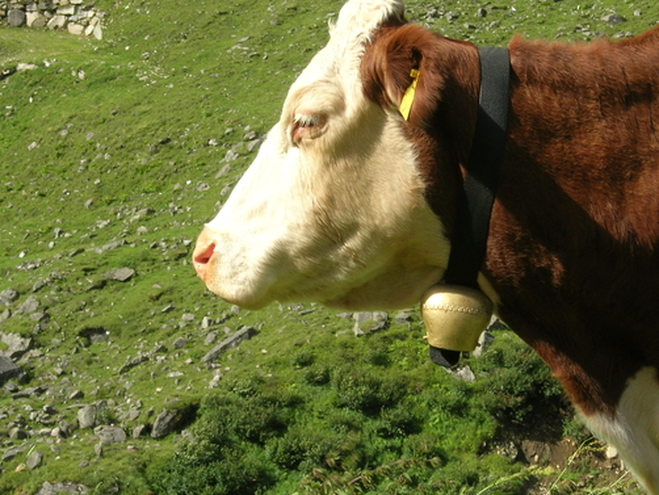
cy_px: 204
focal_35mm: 123
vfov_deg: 12.1
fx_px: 2343
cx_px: 386
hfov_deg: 16.0
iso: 64
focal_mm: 21.3
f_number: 7.8
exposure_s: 1/133
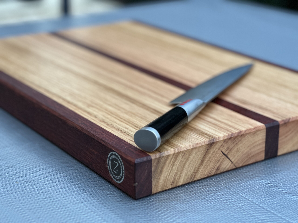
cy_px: 112
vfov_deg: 19.1
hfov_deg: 25.3
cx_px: 149
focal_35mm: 77
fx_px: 663
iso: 200
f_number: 2.8
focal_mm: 9
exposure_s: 1/121
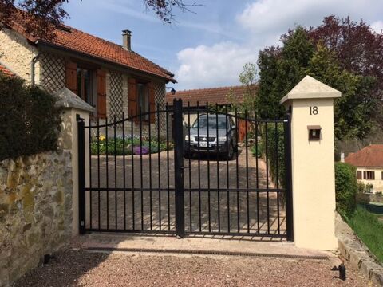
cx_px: 192
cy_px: 144
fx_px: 321
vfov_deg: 48.2
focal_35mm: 29
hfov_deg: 61.7
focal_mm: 4.15
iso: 25
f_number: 2.2
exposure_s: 1/2024
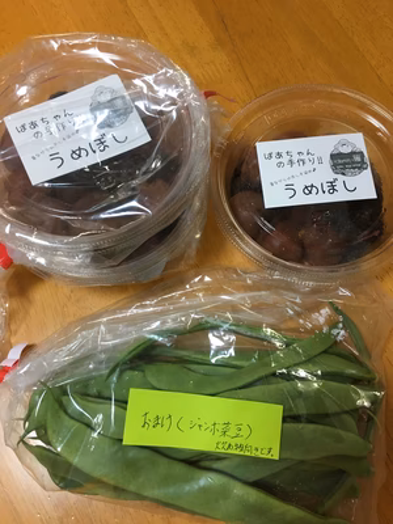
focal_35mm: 29
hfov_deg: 48.2
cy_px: 262
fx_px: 439
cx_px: 196
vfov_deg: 61.7
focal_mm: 4.15
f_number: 2.2
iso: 100
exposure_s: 1/30
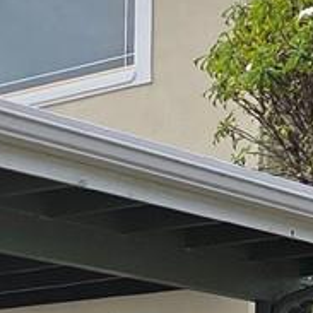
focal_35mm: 178
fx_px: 1821
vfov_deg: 9.2
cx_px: -248
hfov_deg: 9.4
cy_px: 633
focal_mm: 5.4
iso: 80
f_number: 1.8
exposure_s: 1/7328
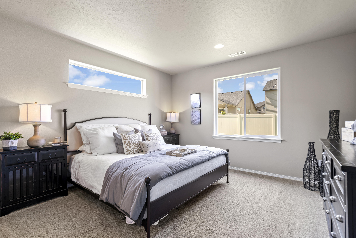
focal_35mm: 16
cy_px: 119
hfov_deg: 96.7
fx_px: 158
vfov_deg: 73.7
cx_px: 178
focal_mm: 16
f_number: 7.1
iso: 100
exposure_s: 1/4
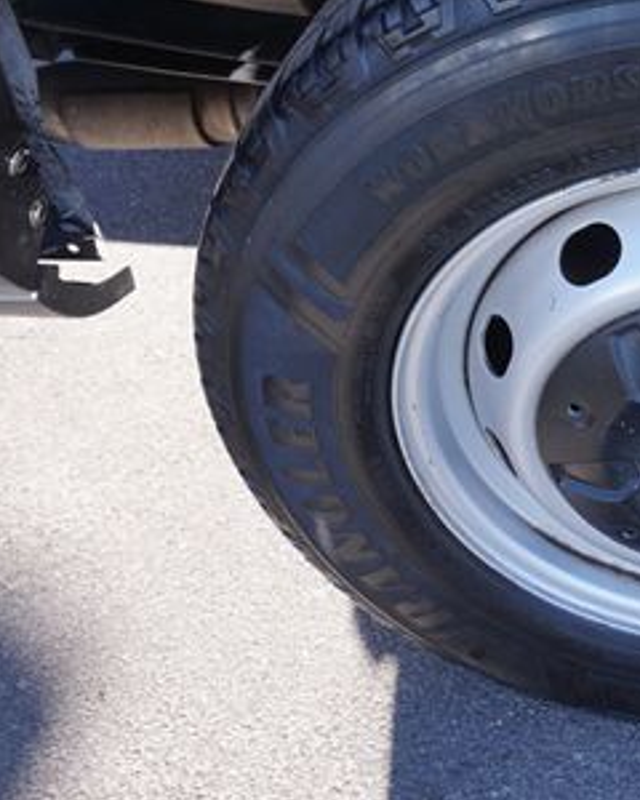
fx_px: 1136
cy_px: 264
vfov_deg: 38.3
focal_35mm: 48
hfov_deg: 29.2
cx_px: 656
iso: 100
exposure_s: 1/80
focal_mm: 16
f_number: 5.6
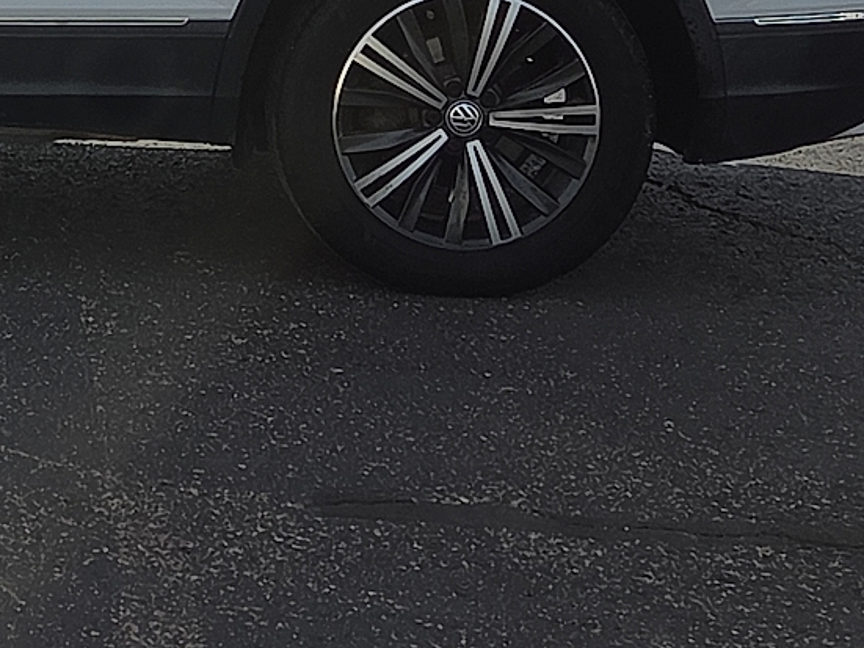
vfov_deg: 11.8
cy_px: -223
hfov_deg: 15.6
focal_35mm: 122
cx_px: -171
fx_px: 3044
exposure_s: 1/10000
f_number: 1.8
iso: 78
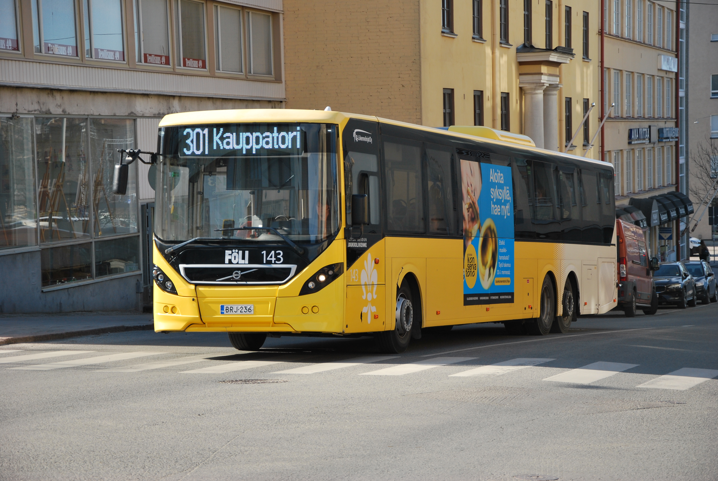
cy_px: 240
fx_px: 2097
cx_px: 359
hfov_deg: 19.4
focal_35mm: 105
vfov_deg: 13.1
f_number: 5.6
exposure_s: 1/500
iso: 200
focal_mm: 70
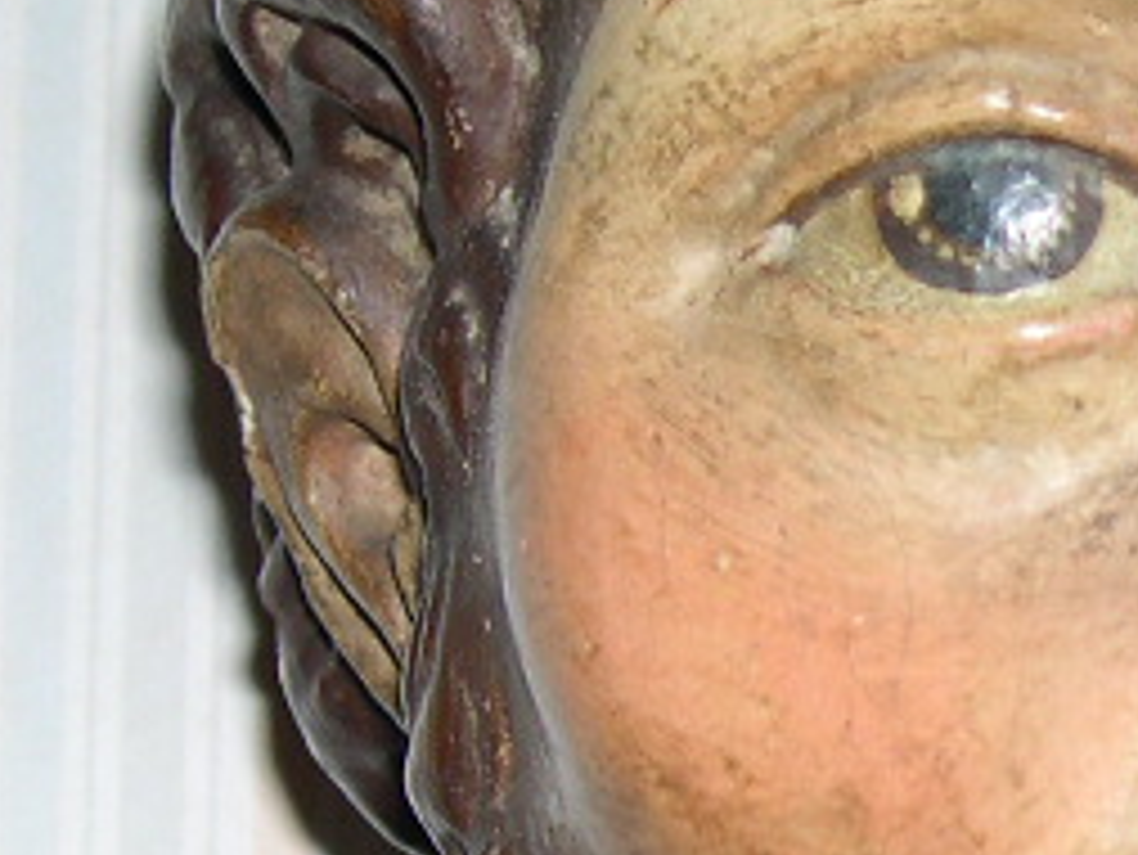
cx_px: 1264
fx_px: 5591
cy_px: 576
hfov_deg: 11.4
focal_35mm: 170
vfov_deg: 8.7
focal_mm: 9
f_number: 2.9
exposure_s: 1/60
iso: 100
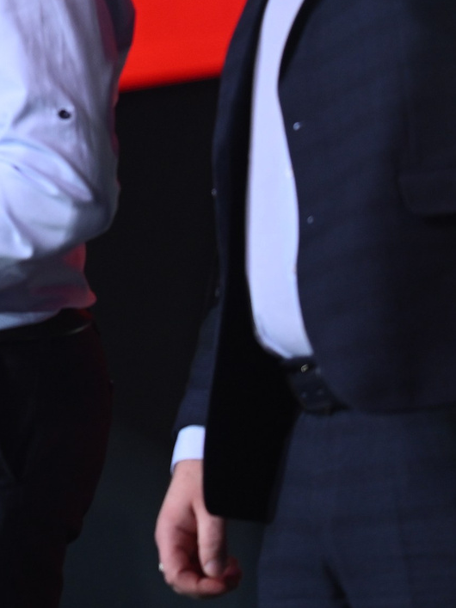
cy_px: -73
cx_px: -553
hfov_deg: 3.1
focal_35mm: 470
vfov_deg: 4.2
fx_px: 8258
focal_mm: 135
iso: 800
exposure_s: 1/640
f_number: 1.8
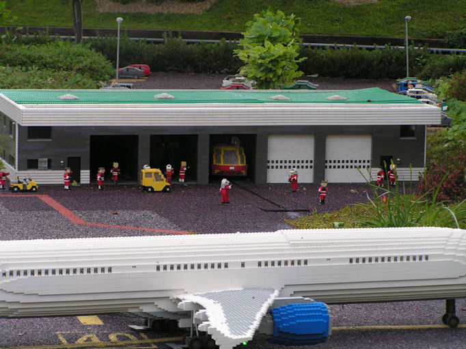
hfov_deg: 11.1
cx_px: 233
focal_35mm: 178
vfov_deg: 8.3
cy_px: 174
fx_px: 2395
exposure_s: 1/160
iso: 50
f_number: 4
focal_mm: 29.6
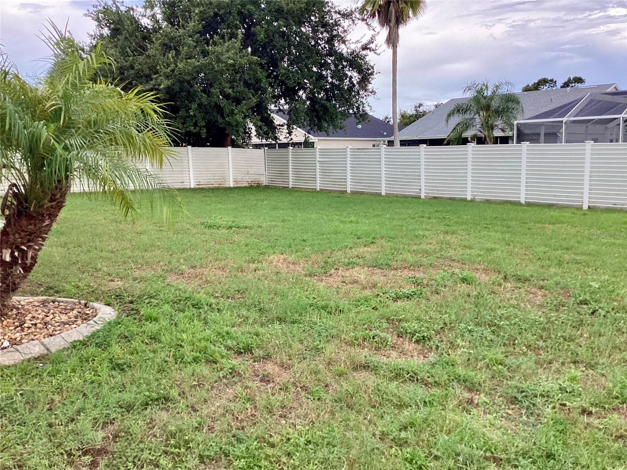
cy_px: 235
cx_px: 314
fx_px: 562
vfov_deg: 45.4
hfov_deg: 58.4
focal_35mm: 31
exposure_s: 1/276
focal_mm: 3.3
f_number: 2.4
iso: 25
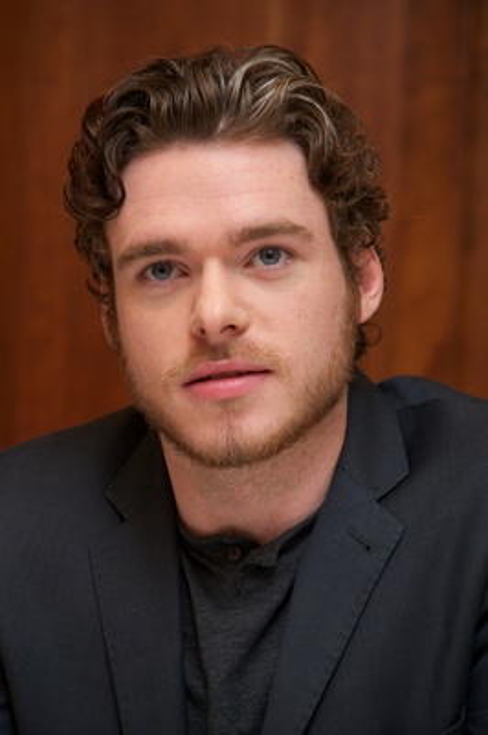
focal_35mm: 200
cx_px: 244
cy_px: 368
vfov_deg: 10.3
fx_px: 4073
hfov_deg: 6.9
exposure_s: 1/60
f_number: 7.1
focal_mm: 200
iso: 500
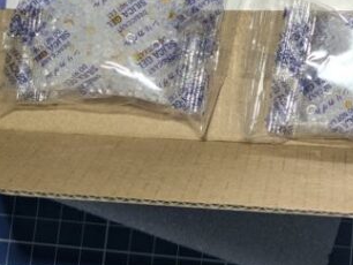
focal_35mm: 76
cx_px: 410
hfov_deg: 23.7
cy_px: -112
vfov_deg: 17.7
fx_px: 776
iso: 38
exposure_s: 1/153
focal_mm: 6.9
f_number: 1.68
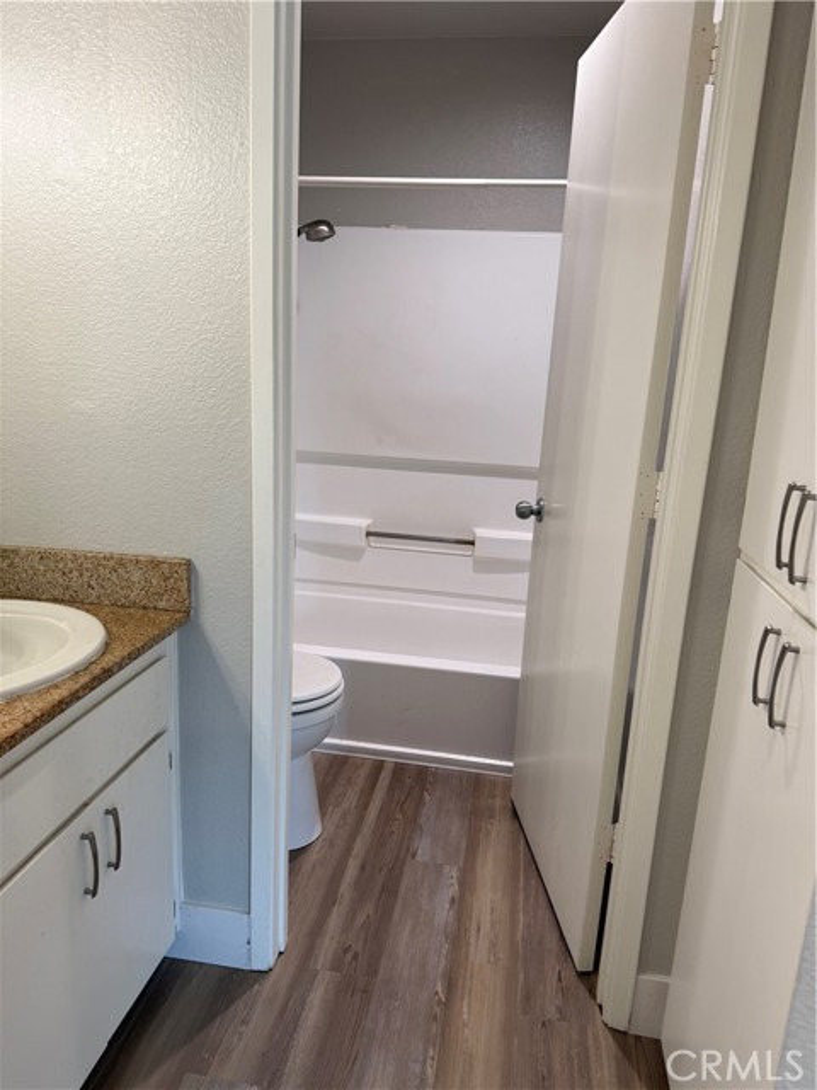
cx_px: 408
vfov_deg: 71.6
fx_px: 755
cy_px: 545
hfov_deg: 56.8
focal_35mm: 24
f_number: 1.78
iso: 125
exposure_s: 1/120
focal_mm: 6.76
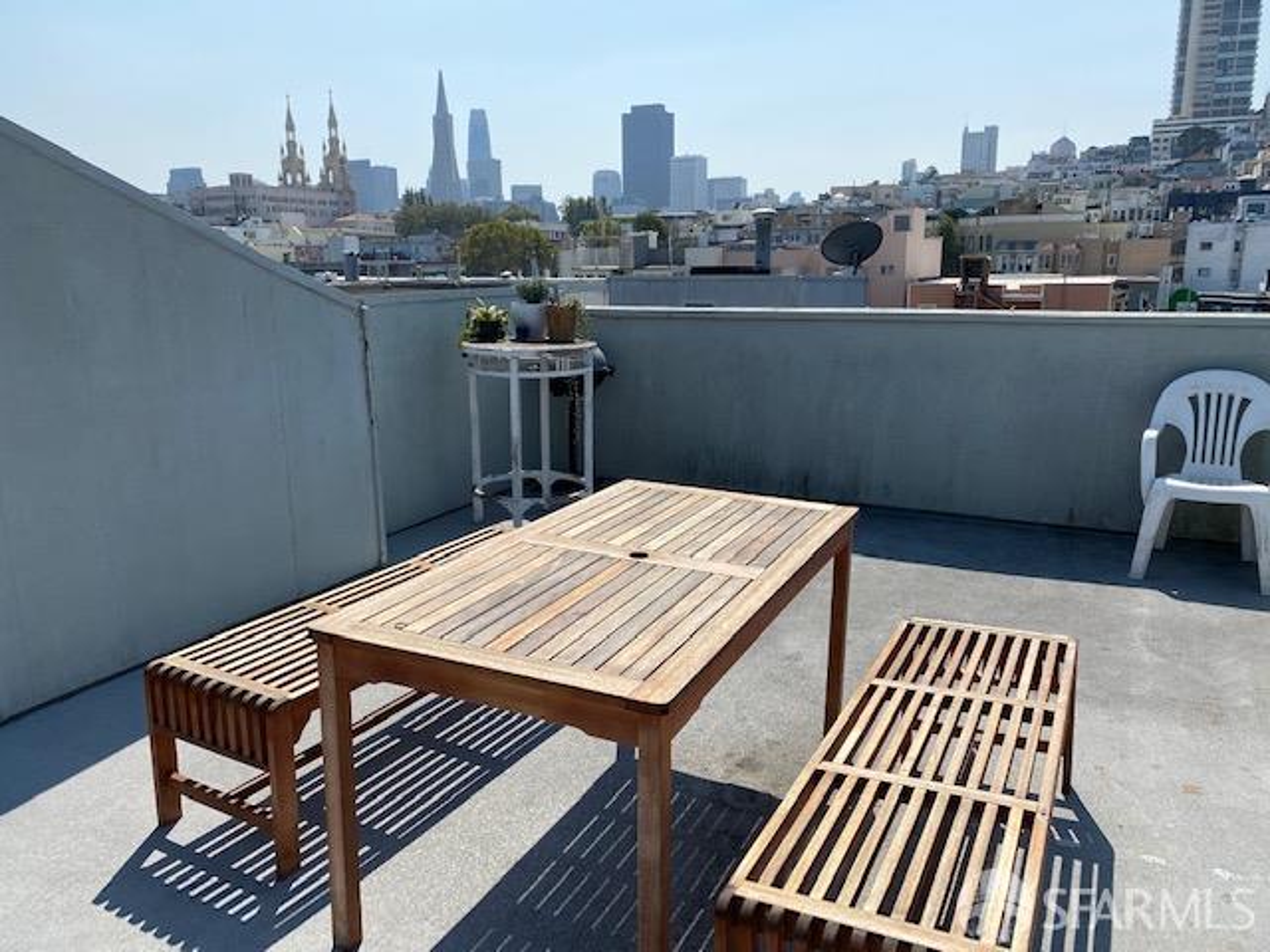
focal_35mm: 26
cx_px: 635
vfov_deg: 53.1
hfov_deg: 67.3
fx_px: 954
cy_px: 476
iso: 32
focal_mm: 4.25
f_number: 1.8
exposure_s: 1/4608
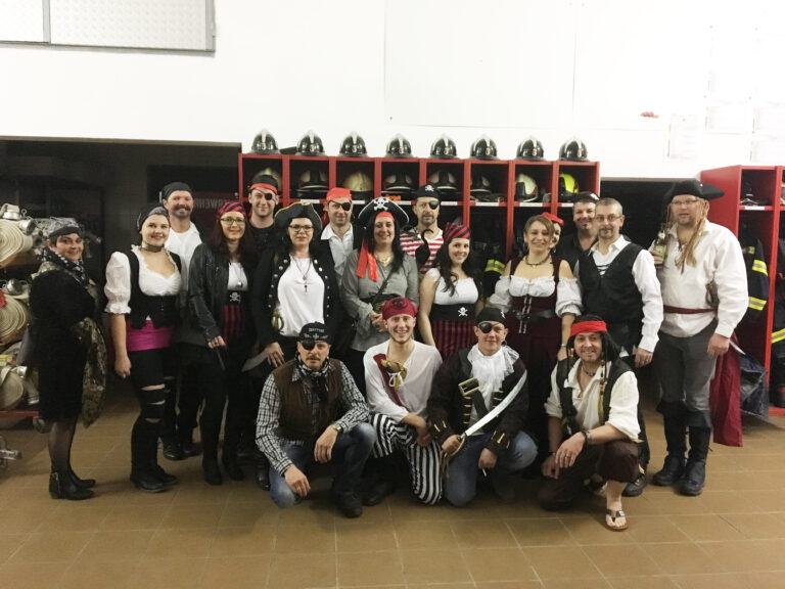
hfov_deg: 61.7
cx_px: 392
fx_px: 658
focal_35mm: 29
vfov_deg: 48.2
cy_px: 294
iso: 320
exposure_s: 1/17
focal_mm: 4.15
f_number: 2.2
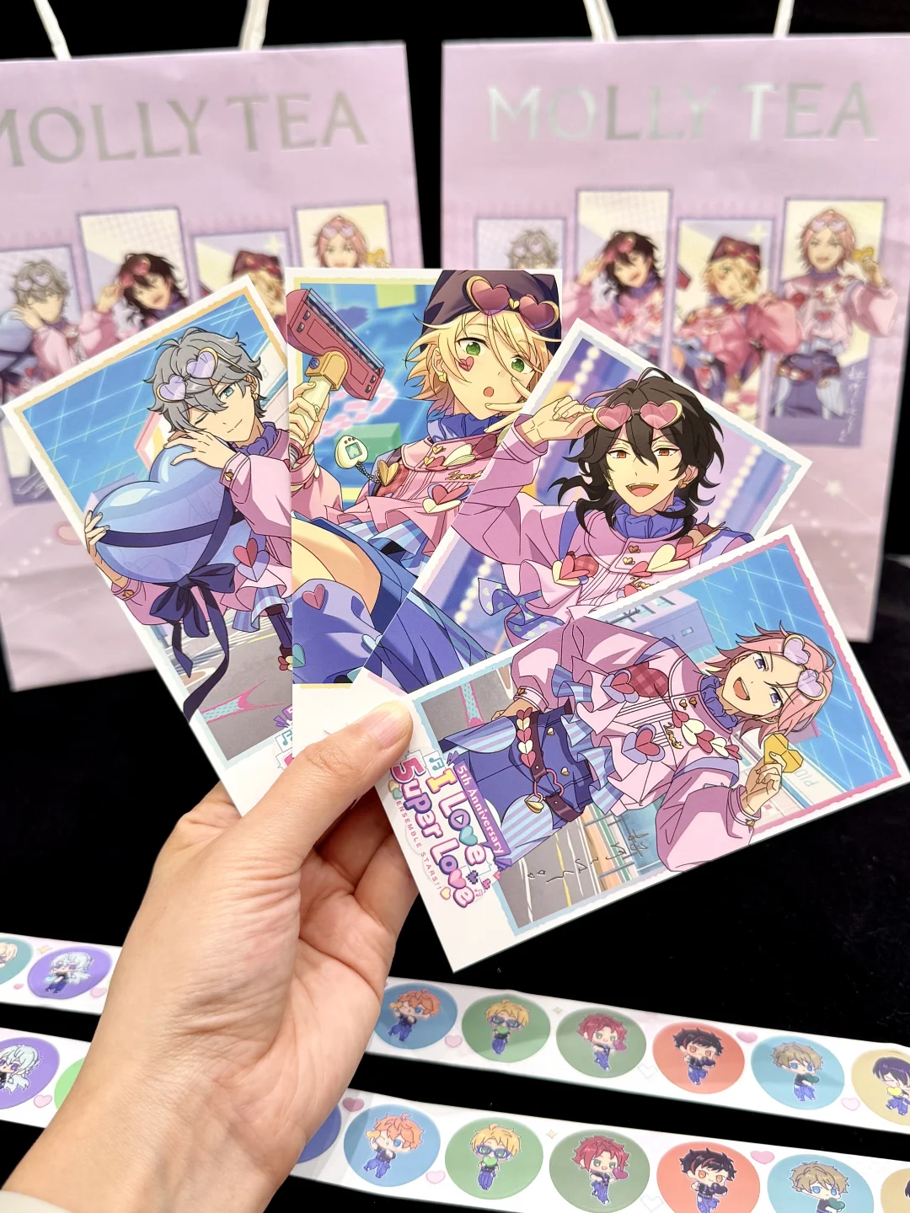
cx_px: 455
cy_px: 606
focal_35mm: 24
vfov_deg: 71.6
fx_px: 841
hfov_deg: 56.8
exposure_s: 1/289
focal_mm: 6.76
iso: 64
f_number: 1.78
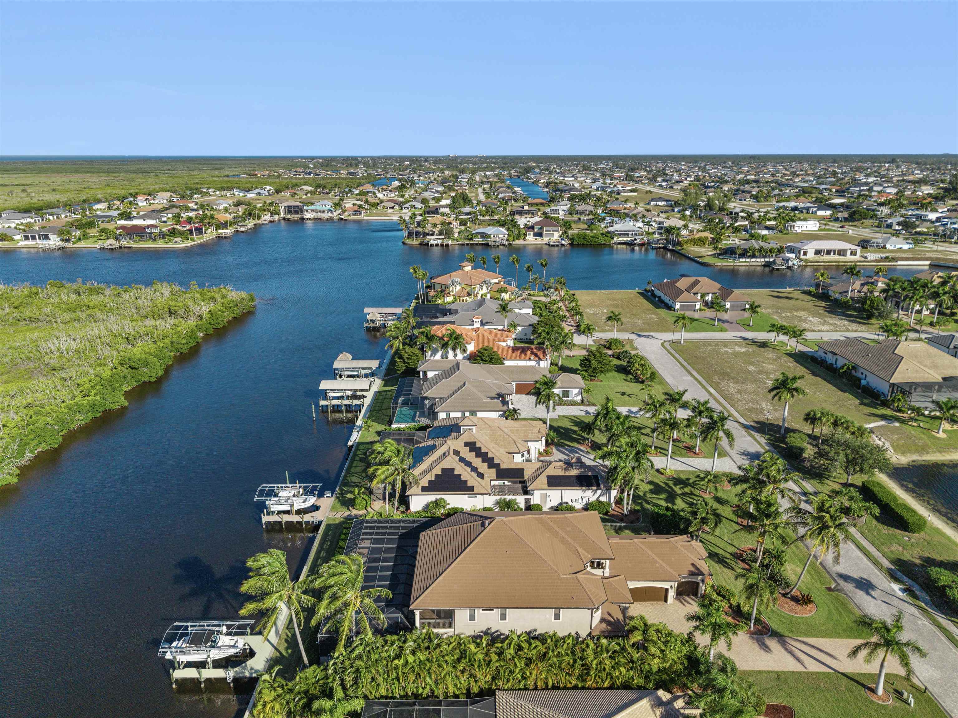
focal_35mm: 24
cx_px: 479
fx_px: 664
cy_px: 359
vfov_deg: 56.8
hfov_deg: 71.6
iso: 100
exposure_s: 1/500
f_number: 1.8
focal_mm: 8.67
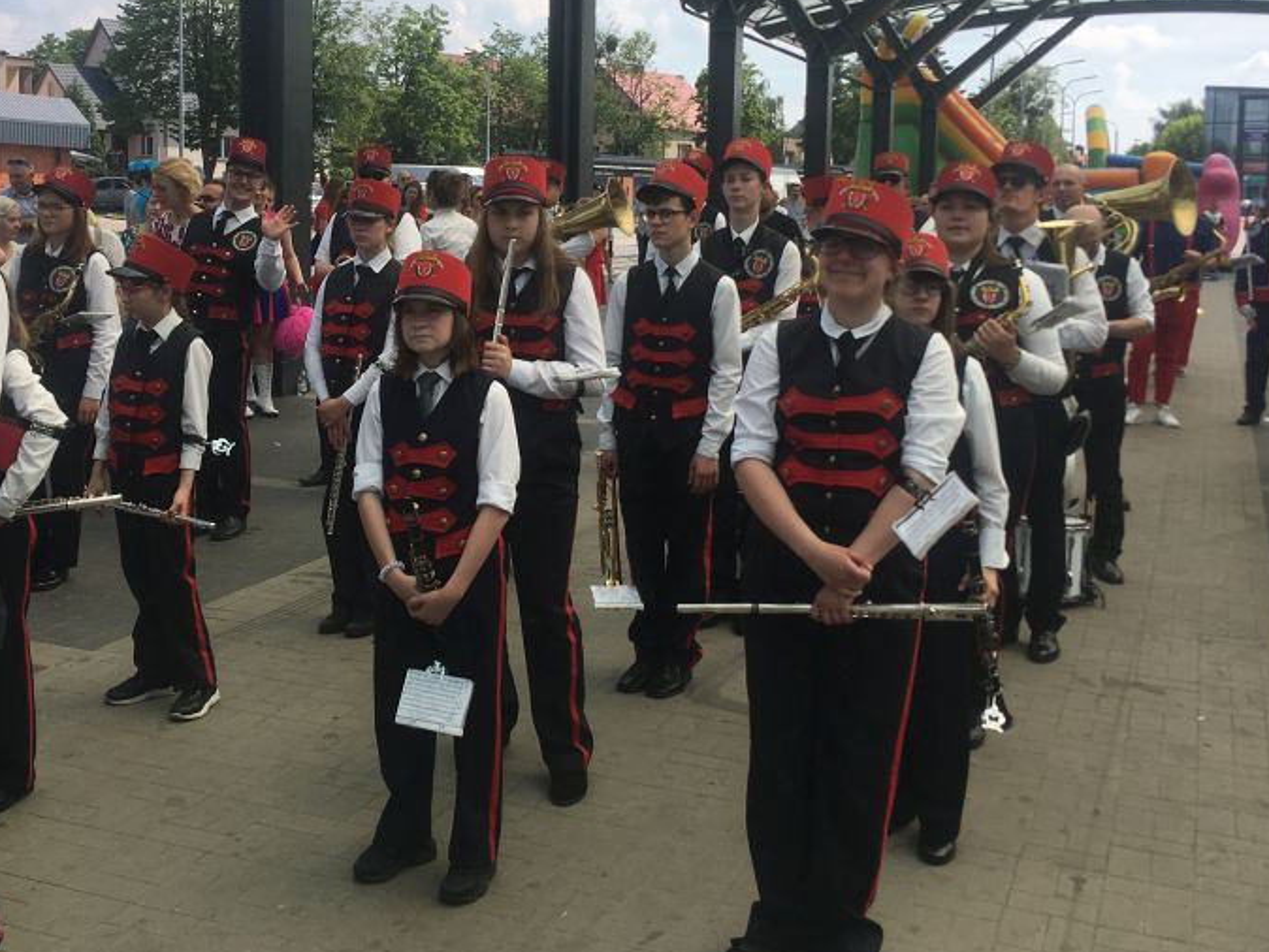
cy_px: 301
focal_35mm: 43
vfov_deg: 33.3
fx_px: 1577
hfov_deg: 43.7
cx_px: 544
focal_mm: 4.15
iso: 25
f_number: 2.2
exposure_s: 1/1508
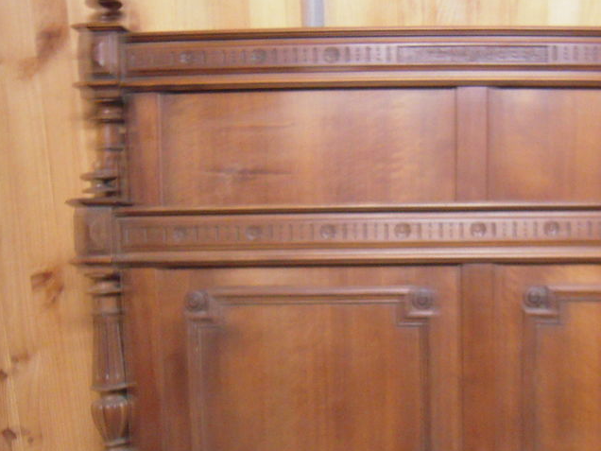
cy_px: 330
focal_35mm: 44
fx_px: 764
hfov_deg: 42.1
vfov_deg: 32.3
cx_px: 423
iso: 800
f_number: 2.7
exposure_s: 1/8
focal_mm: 5
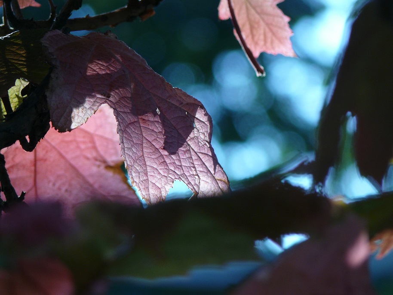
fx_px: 5326
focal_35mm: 469
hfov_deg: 4.2
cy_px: 148
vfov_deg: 3.2
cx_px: 196
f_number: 3.7
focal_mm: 88.8
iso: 100
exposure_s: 1/500
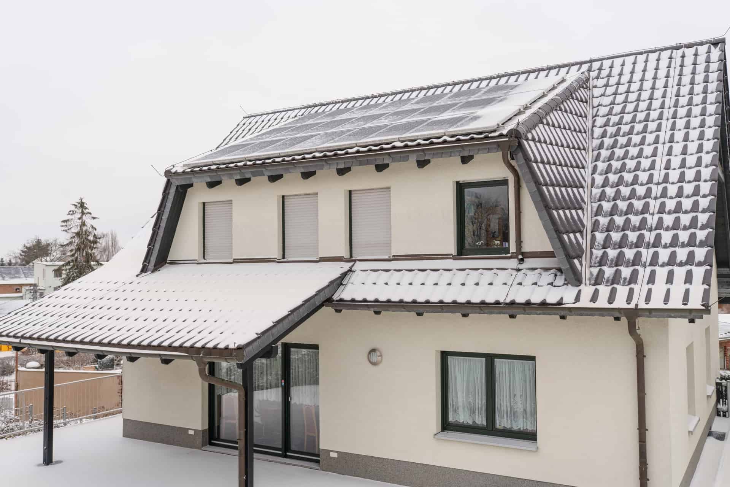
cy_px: 244
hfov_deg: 54.4
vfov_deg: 37.9
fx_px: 710
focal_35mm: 35
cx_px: 365
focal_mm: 35
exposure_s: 1/100
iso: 500
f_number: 6.3
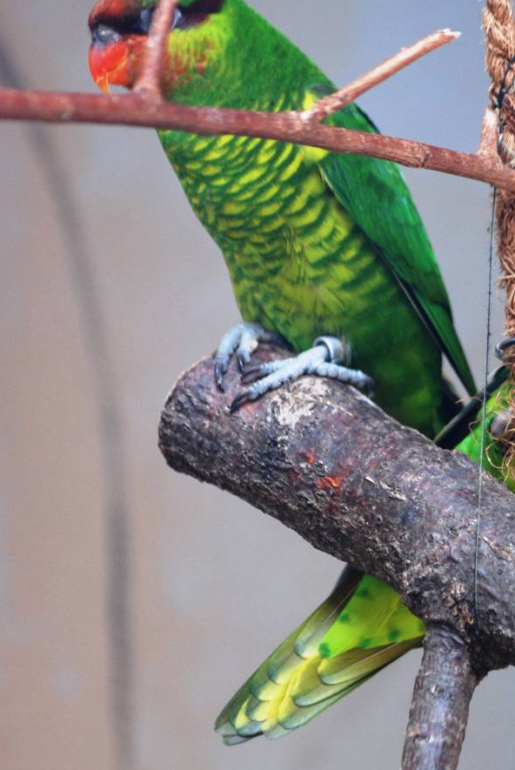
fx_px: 8712
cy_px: 345
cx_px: 426
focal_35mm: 407
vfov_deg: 5.1
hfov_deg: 3.4
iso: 400
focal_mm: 150
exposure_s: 1/80
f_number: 4.5
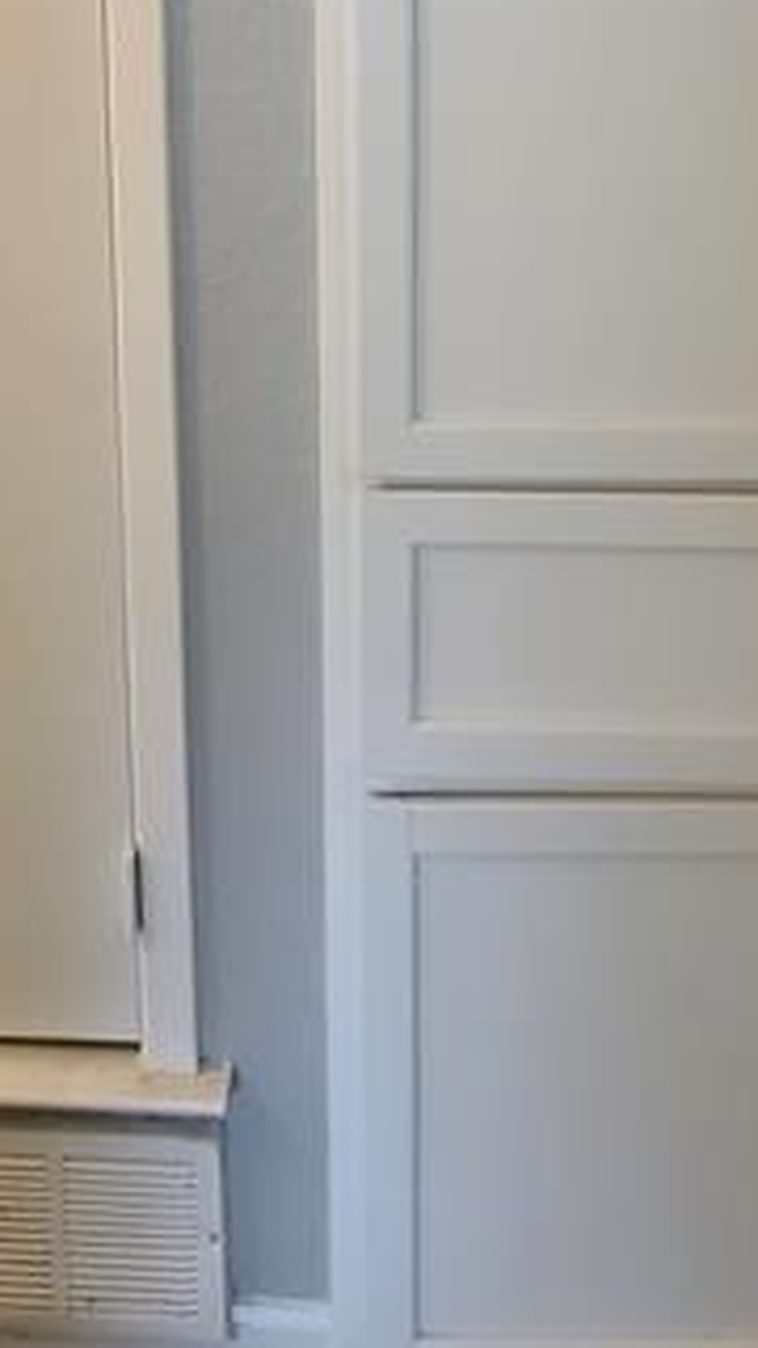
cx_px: 333
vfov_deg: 48.2
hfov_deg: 34.6
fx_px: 1215
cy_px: 8
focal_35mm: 34
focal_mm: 2.2
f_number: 2.2
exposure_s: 1/30
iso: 320
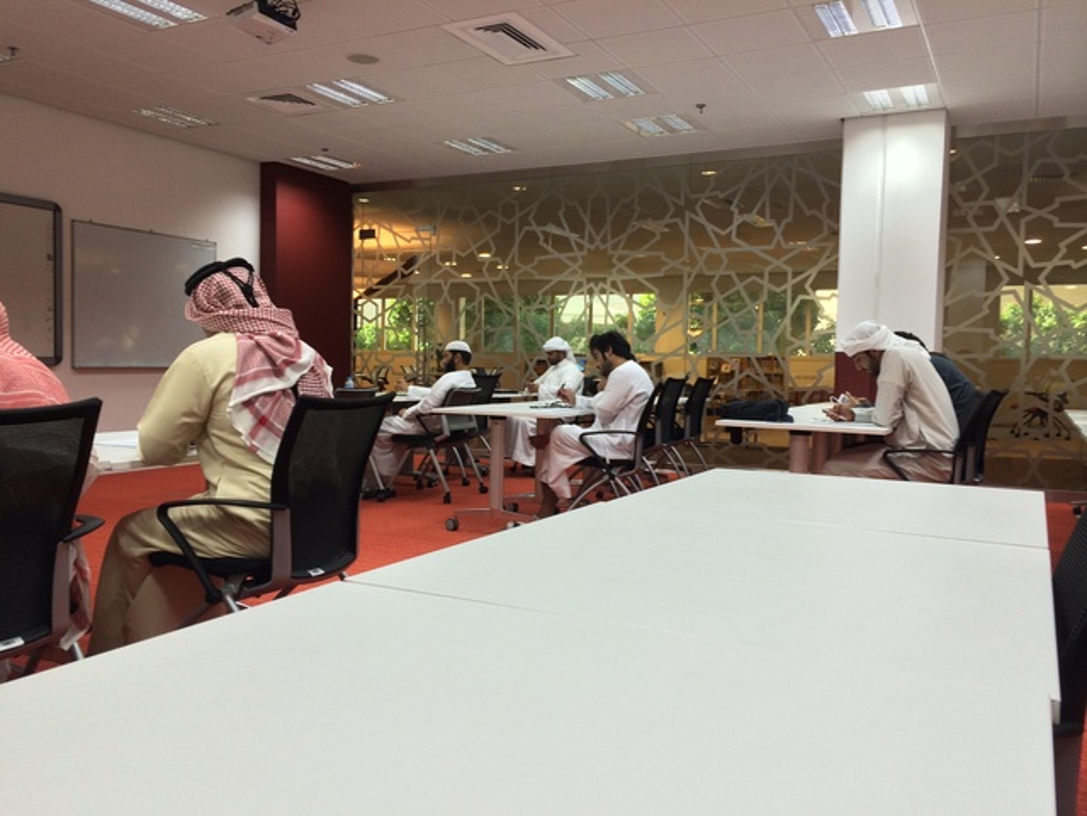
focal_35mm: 30
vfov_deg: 46.8
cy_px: 408
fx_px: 942
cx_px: 544
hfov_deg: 60.0
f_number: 2.2
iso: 50
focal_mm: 4.12
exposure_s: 1/40
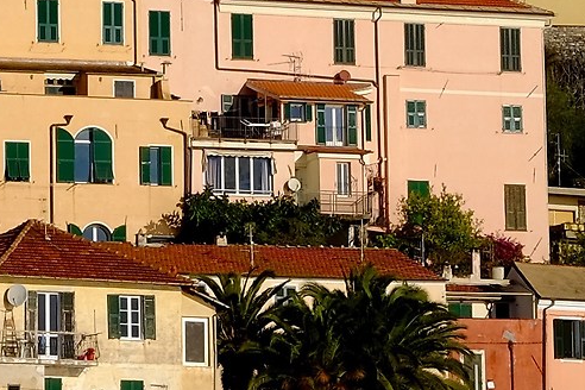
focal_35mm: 239
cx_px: 40
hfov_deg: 8.6
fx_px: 3883
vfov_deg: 5.7
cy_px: 14
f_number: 13
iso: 200
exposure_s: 1/420
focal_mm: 32.9
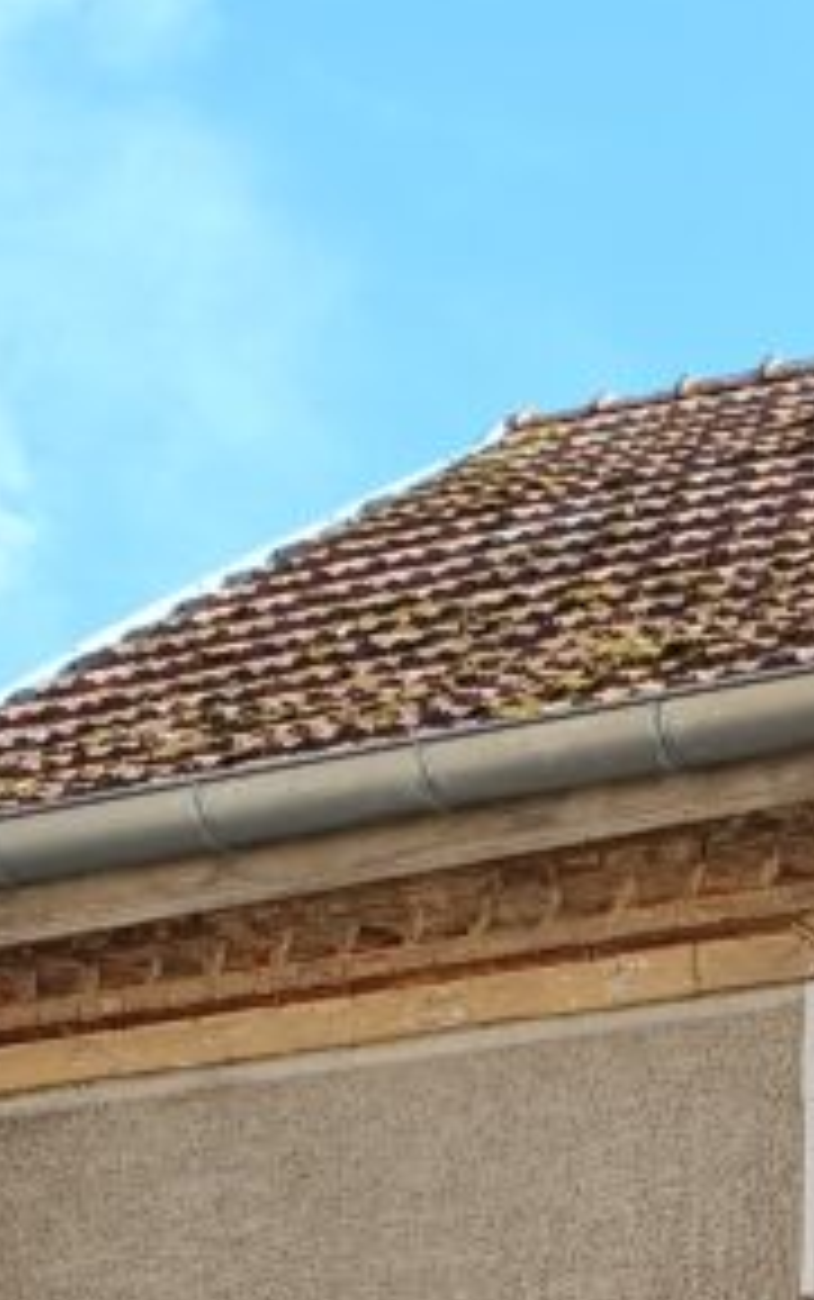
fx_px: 3190
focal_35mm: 90
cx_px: 899
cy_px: 2272
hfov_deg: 14.2
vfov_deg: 18.5
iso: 54
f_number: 1.88
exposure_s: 1/357
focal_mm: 5.59
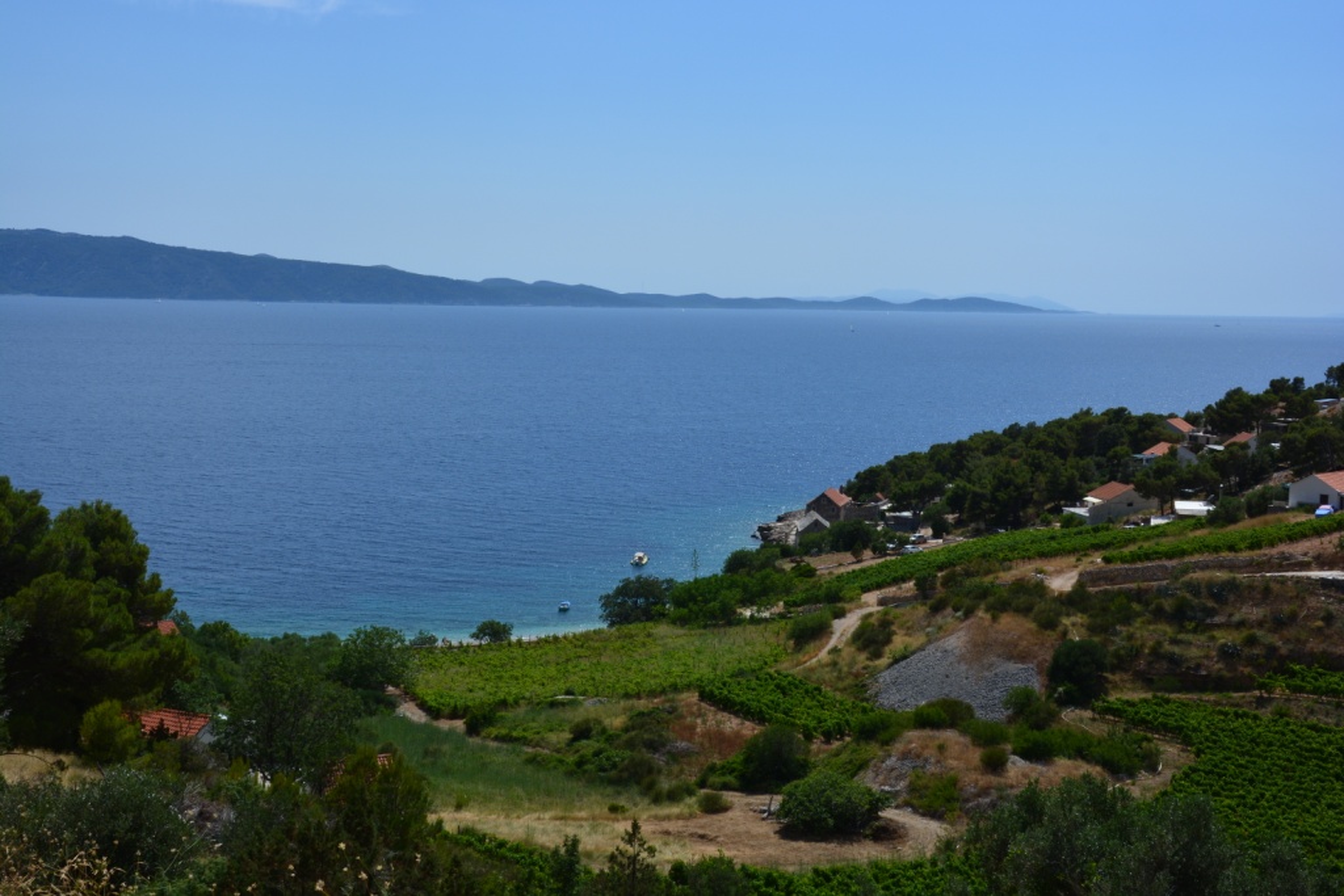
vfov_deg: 31.9
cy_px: 448
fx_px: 1568
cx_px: 672
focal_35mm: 42
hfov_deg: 46.4
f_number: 11
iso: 200
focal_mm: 28
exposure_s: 1/400
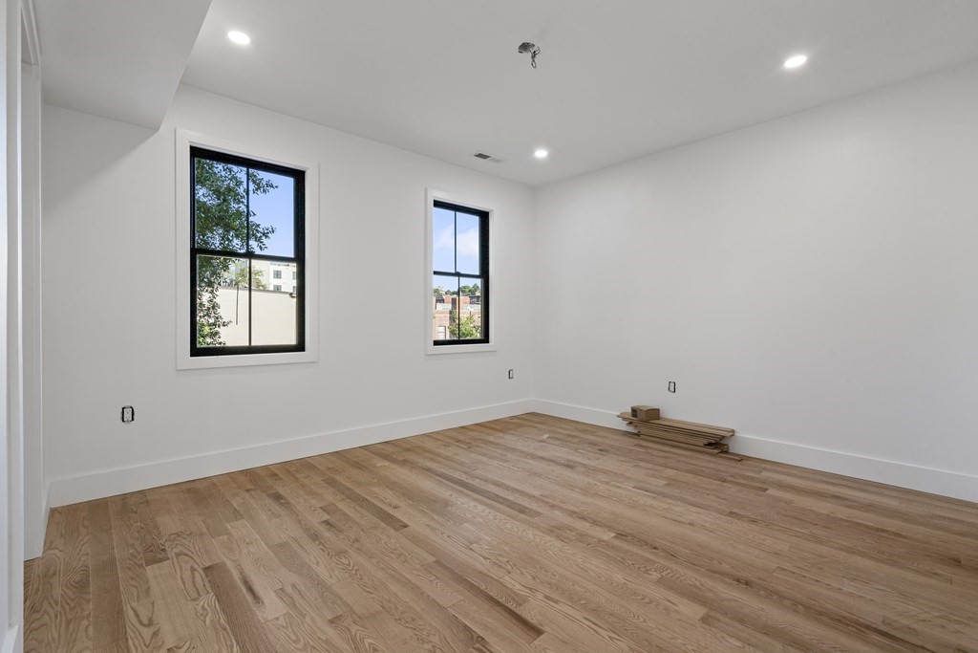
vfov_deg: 73.8
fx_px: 435
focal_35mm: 16
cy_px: 326
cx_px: 489
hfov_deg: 96.7
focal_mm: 16
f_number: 11
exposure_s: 1/3
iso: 400
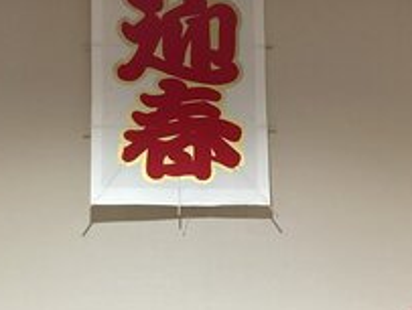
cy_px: 252
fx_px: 763
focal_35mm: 64
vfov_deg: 22.7
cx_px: 170
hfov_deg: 30.2
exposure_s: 1/50
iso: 200
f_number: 2.4
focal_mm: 3.3
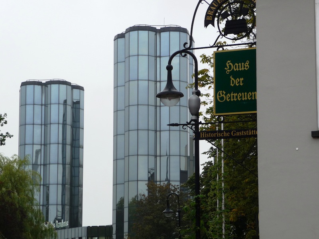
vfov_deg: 13.2
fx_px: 1032
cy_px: 120
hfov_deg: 17.6
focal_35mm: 112
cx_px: 160
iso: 100
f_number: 4.7
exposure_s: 1/250
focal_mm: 19.1
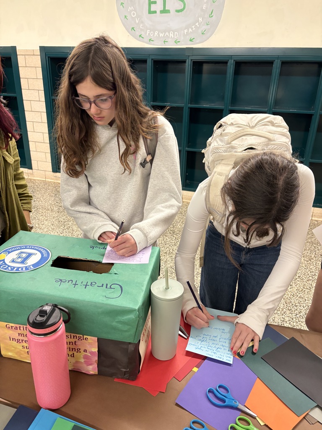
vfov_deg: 67.3
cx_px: 161
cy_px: 215
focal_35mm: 26
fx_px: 322
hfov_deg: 53.1
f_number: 1.6
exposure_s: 1/60
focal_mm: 5.96
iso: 200
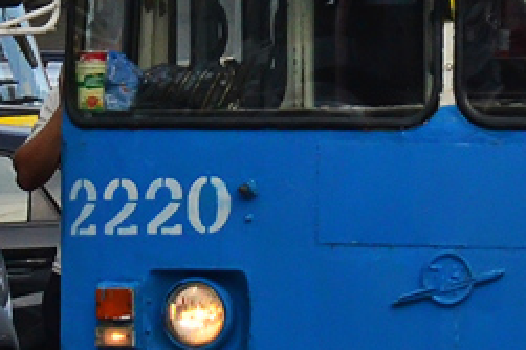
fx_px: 9651
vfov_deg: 2.1
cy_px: -195
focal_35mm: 661
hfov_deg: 3.1
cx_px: 914
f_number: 8
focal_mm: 92
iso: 400
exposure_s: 1/800
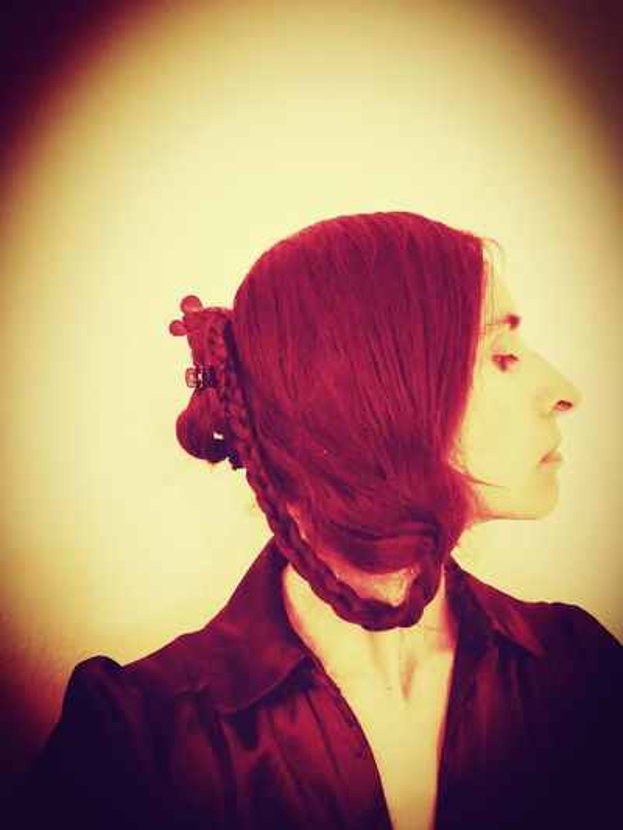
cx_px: 312
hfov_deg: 51.4
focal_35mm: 27
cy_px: 415
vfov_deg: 65.3
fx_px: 648
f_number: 2
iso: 320
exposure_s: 1/25
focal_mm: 3.6
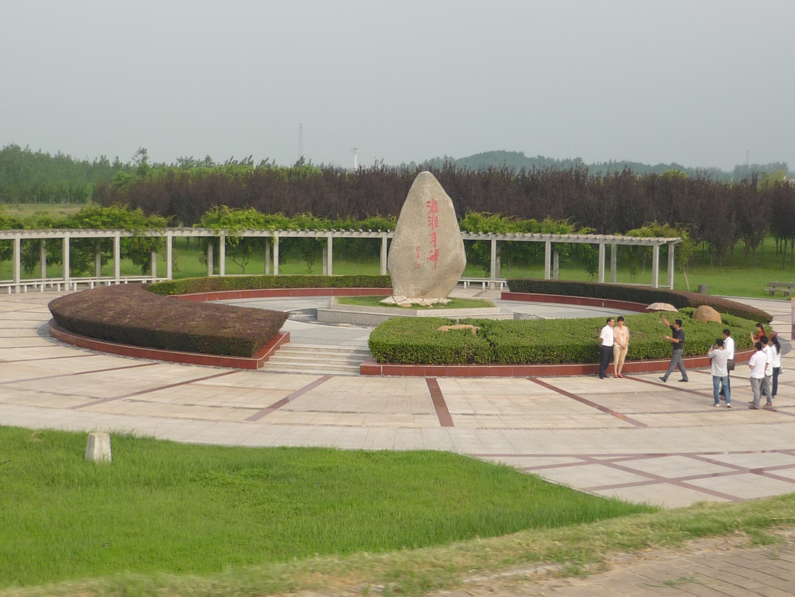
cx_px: 398
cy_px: 298
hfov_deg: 29.4
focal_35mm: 66
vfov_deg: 22.3
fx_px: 1516
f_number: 9
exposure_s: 1/160
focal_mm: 6.8
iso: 100
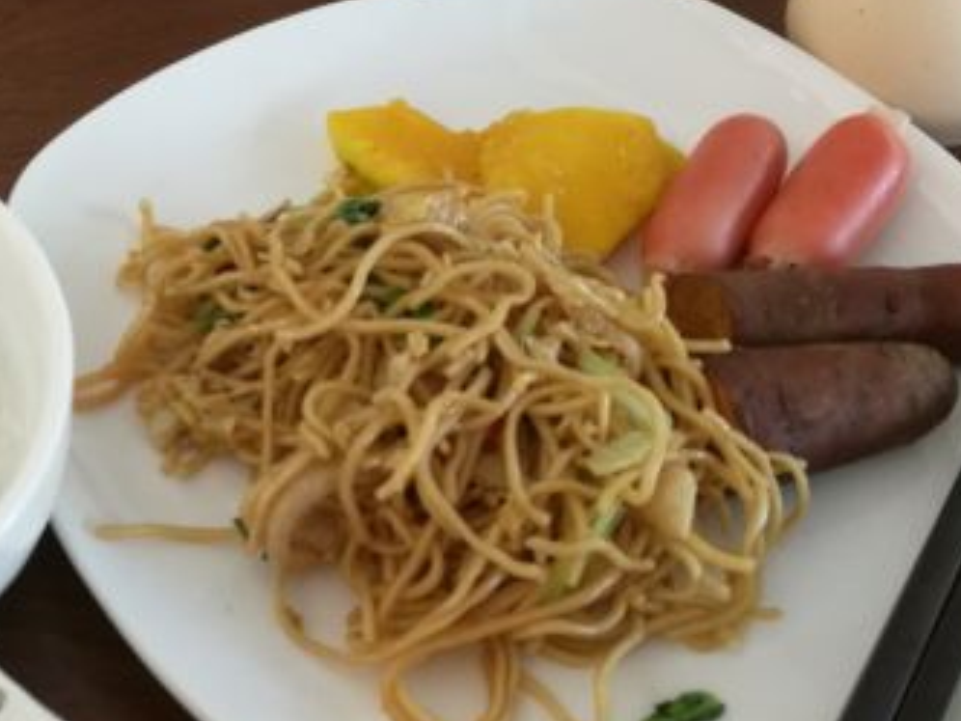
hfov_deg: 32.6
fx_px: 1582
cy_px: 352
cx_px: 159
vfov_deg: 25.7
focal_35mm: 57
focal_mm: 4.5
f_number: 2.2
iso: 160
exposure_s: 1/33.3
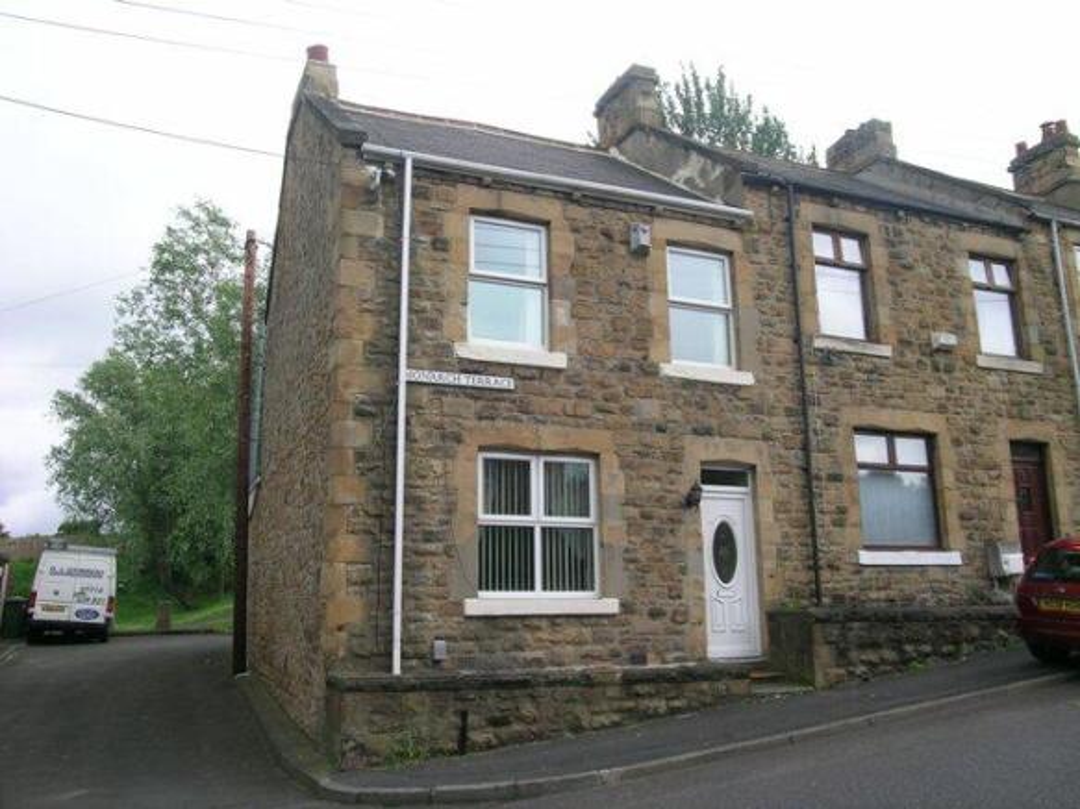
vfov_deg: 45.4
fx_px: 967
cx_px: 540
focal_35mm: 31
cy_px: 404
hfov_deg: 58.4
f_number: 5.2
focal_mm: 6.5
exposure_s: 1/188
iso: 50
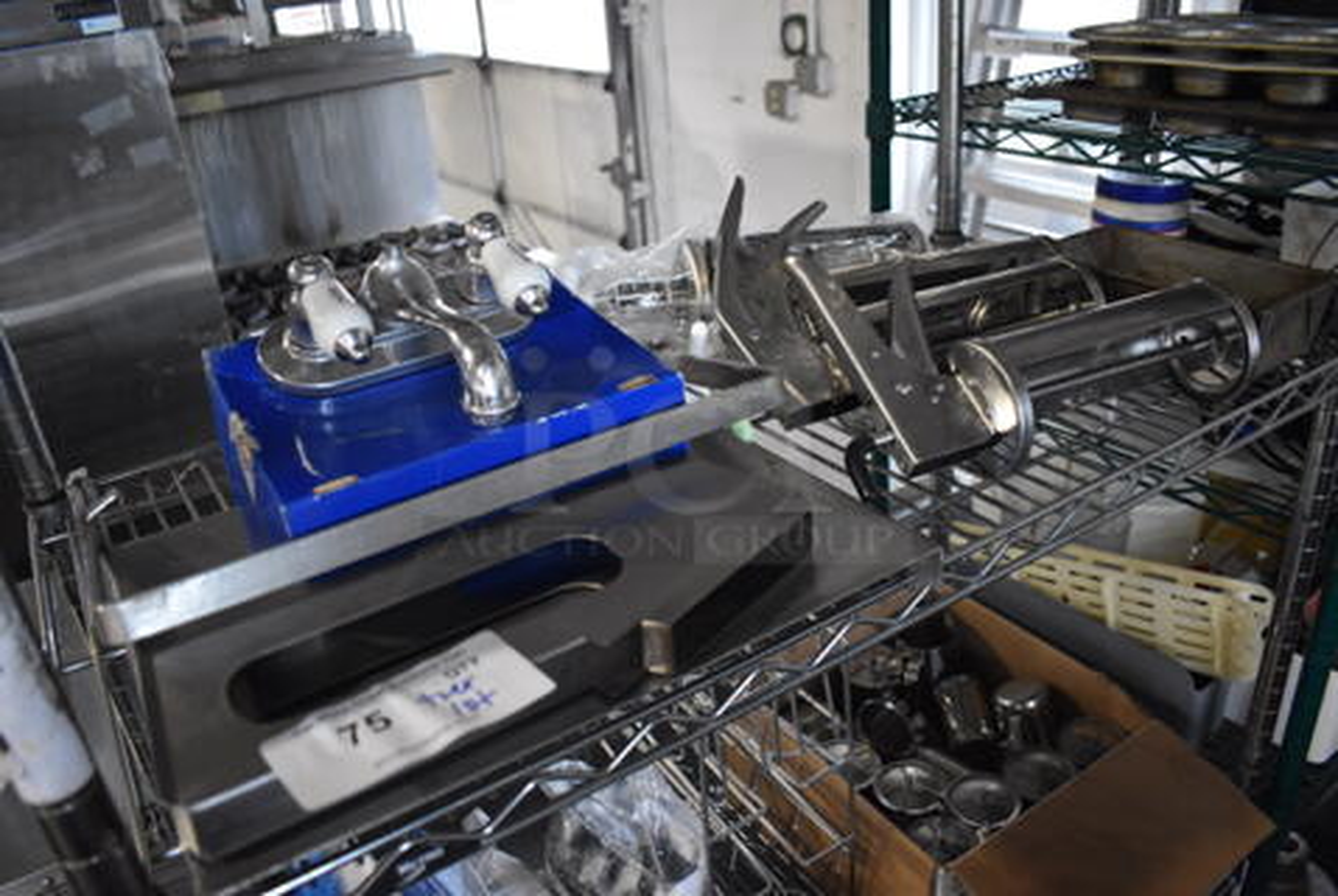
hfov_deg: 67.3
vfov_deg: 48.1
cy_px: 448
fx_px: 1005
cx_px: 669
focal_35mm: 27
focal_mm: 18
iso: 2200
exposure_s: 1/125
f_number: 3.5
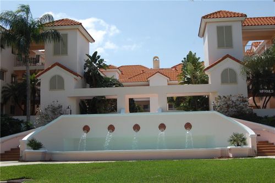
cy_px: 92
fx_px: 389
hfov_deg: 38.9
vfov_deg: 26.4
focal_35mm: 51
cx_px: 138
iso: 200
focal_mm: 34
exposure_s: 1/400
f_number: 10
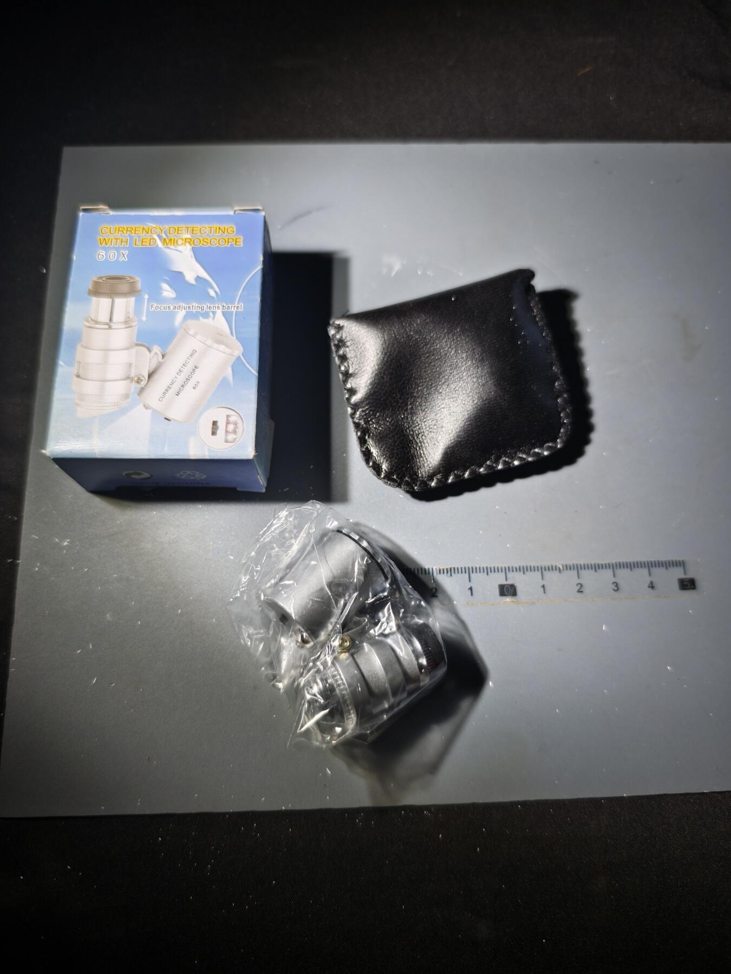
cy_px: 487
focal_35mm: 23
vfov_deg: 73.9
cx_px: 366
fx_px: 648
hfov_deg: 58.9
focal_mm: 5.6
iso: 92
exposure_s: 1/100
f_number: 1.57
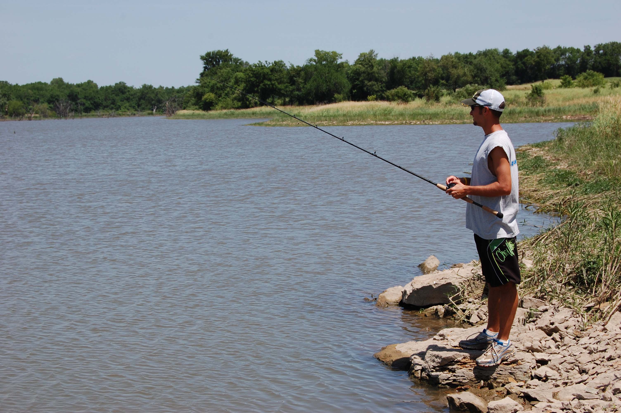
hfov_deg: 29.3
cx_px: 310
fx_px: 1189
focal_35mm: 69
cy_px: 206
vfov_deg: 19.7
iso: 200
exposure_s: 1/400
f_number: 10
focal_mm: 46
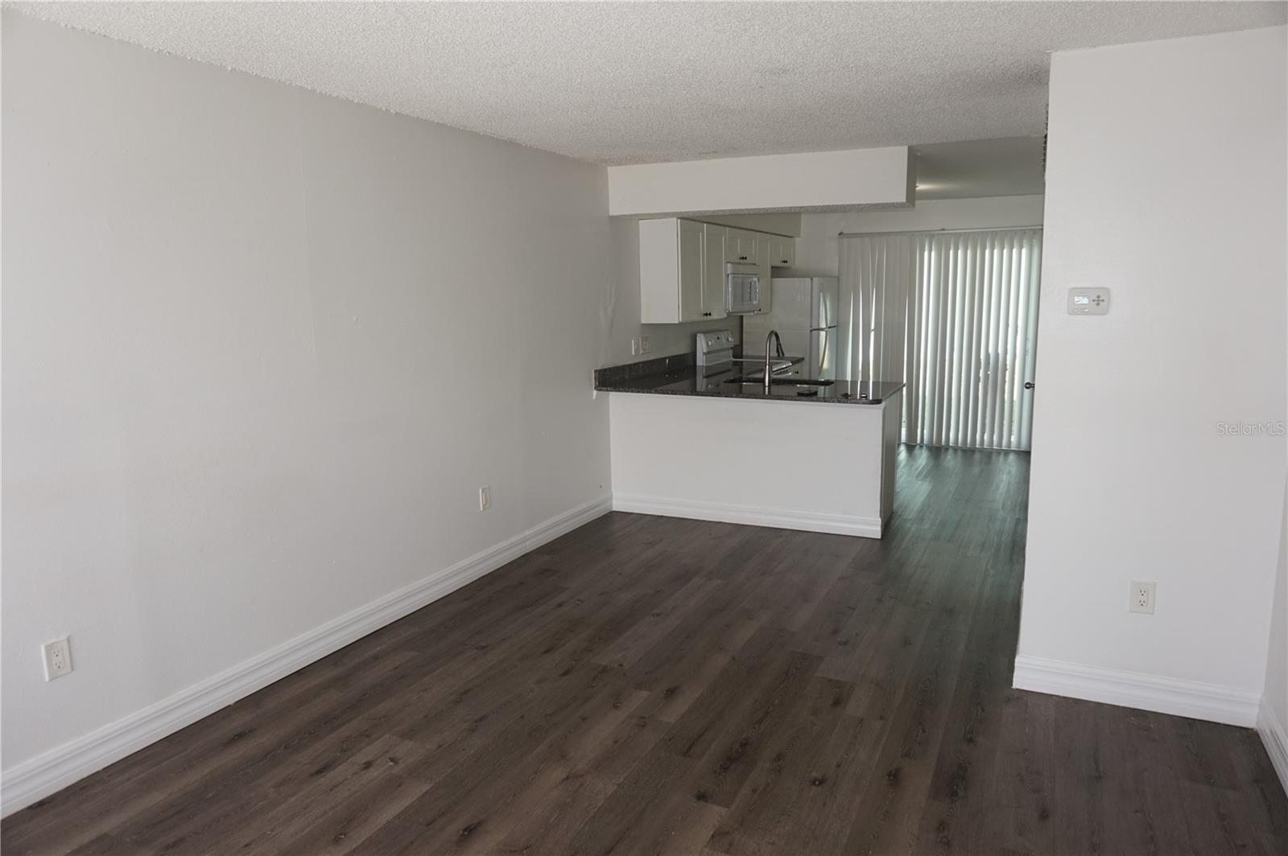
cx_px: 644
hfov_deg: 73.8
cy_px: 428
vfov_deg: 53.1
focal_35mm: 24
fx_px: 858
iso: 200
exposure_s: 1/160
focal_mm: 16
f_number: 4
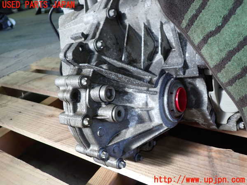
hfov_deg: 60.0
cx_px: 124
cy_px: 92
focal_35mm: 30
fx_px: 214
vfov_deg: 46.8
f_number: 2.3
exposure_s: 1/50
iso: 200
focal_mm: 5.4
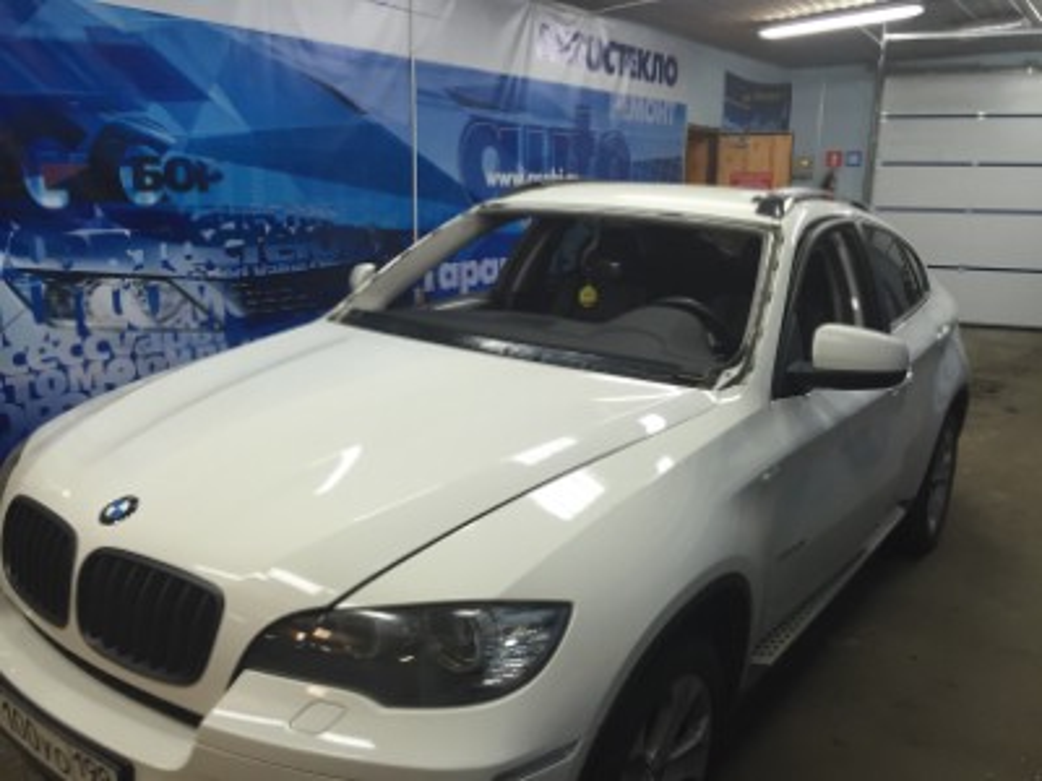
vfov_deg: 48.2
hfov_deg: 61.7
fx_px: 873
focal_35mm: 29
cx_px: 521
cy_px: 390
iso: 80
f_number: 2.2
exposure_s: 1/33
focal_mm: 4.15
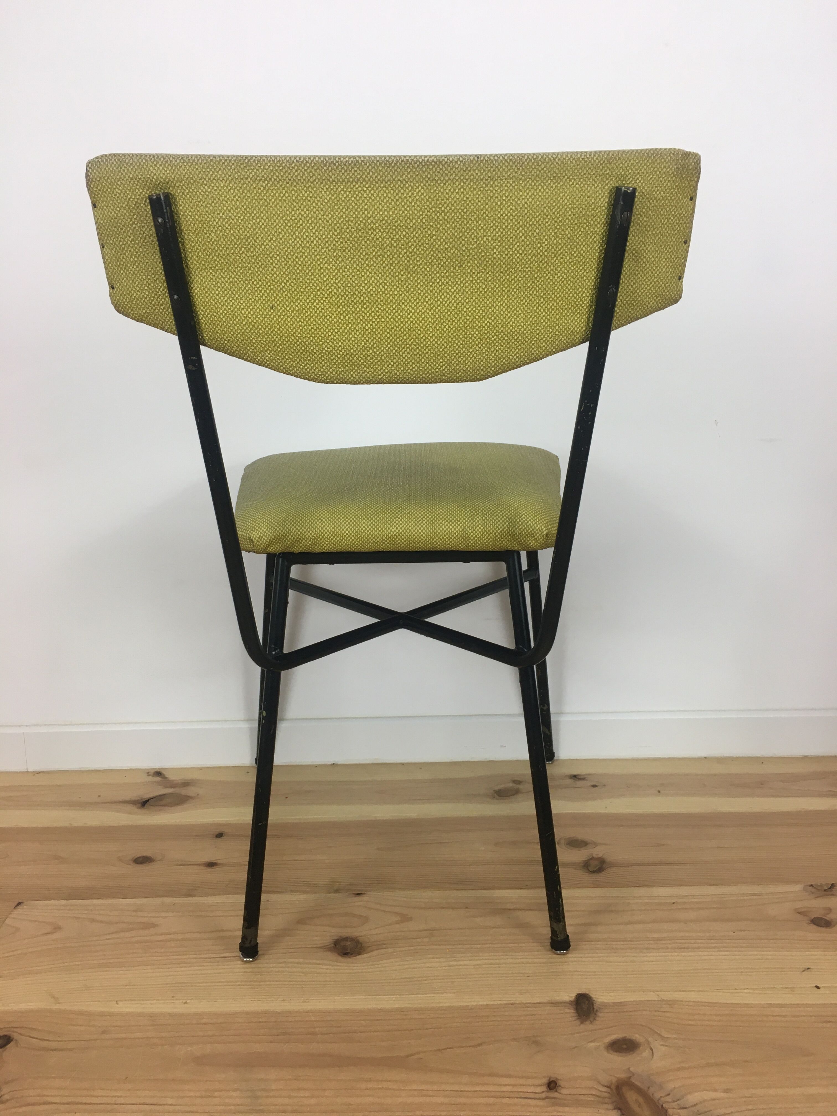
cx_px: 418
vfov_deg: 61.7
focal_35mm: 29
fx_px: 935
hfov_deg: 48.2
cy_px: 558
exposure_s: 1/33
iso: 25
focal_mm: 4.15
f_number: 2.2
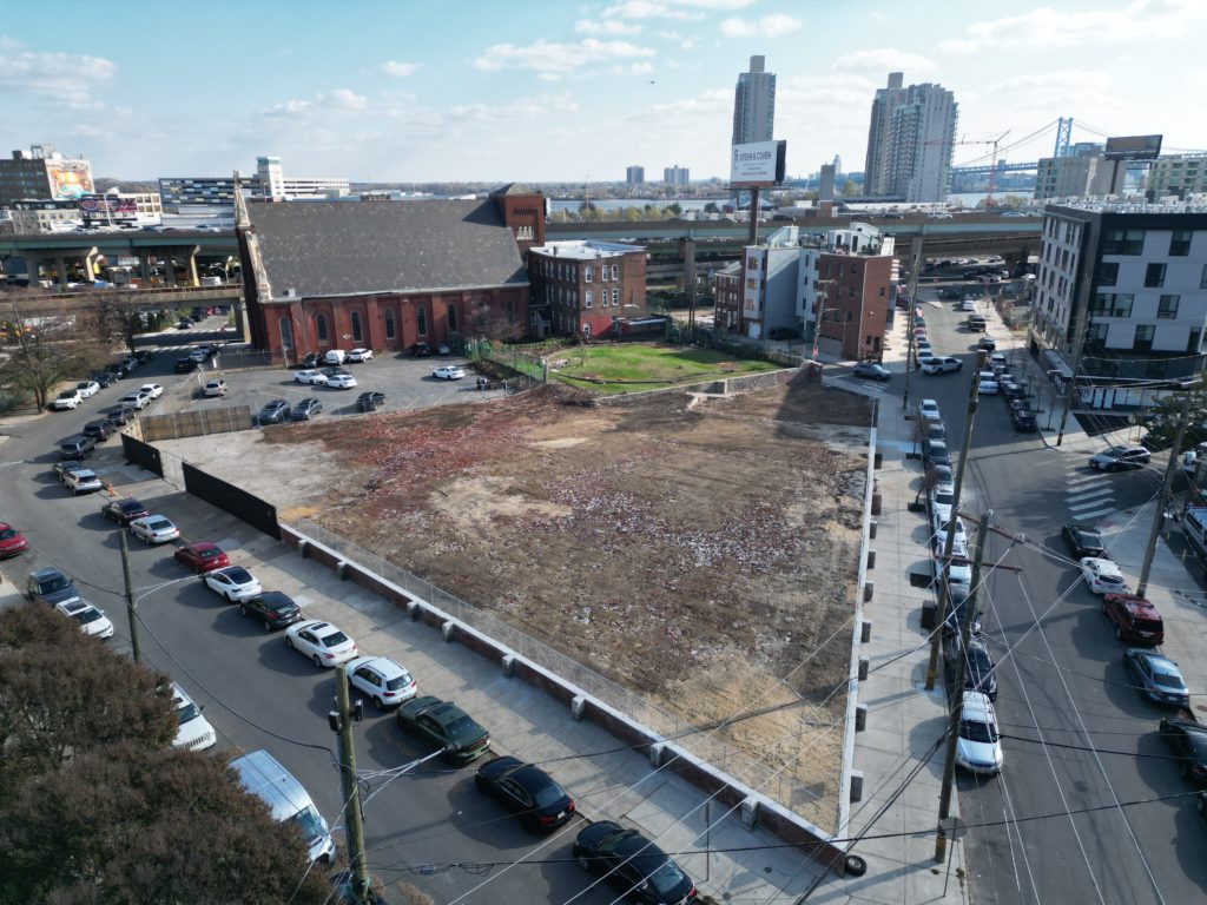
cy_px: 452
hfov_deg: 71.6
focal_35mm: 24
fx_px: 837
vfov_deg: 56.8
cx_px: 604
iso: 200
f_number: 1.7
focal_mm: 6.72
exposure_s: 1/2500
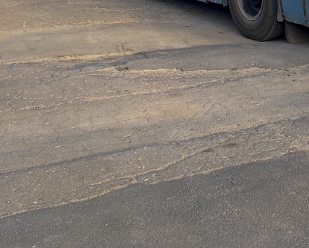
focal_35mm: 77
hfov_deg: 23.5
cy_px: -97
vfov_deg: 18.2
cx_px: 319
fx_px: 705
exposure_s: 1/357
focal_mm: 4.25
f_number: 1.8
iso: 32
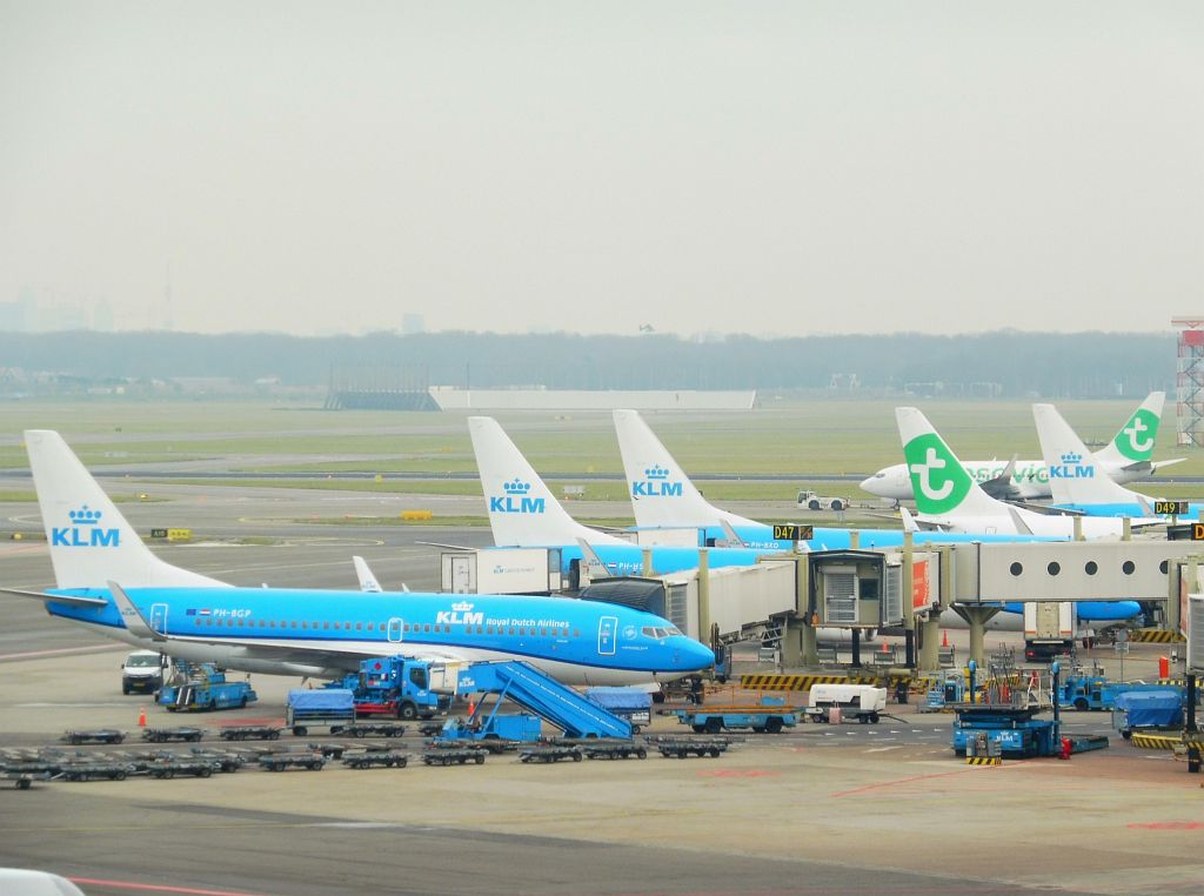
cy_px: 448
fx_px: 7422
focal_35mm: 214
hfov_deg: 9.3
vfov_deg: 6.9
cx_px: 602
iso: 100
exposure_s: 1/125
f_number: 6.3
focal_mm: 38.2
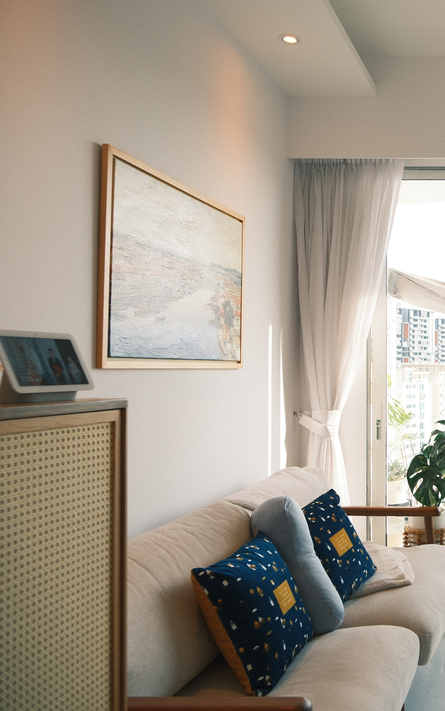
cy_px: 353
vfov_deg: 54.0
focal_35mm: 36
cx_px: 535
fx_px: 698
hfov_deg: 30.1
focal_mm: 15
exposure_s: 1/125
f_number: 4
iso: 250
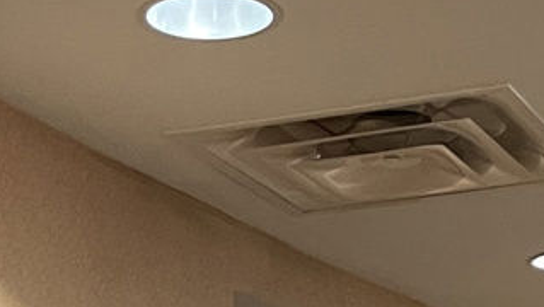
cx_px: 362
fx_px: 2050
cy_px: 964
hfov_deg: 15.1
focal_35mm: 142
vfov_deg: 7.4
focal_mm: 4.2
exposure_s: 1/60
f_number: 1.6
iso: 200
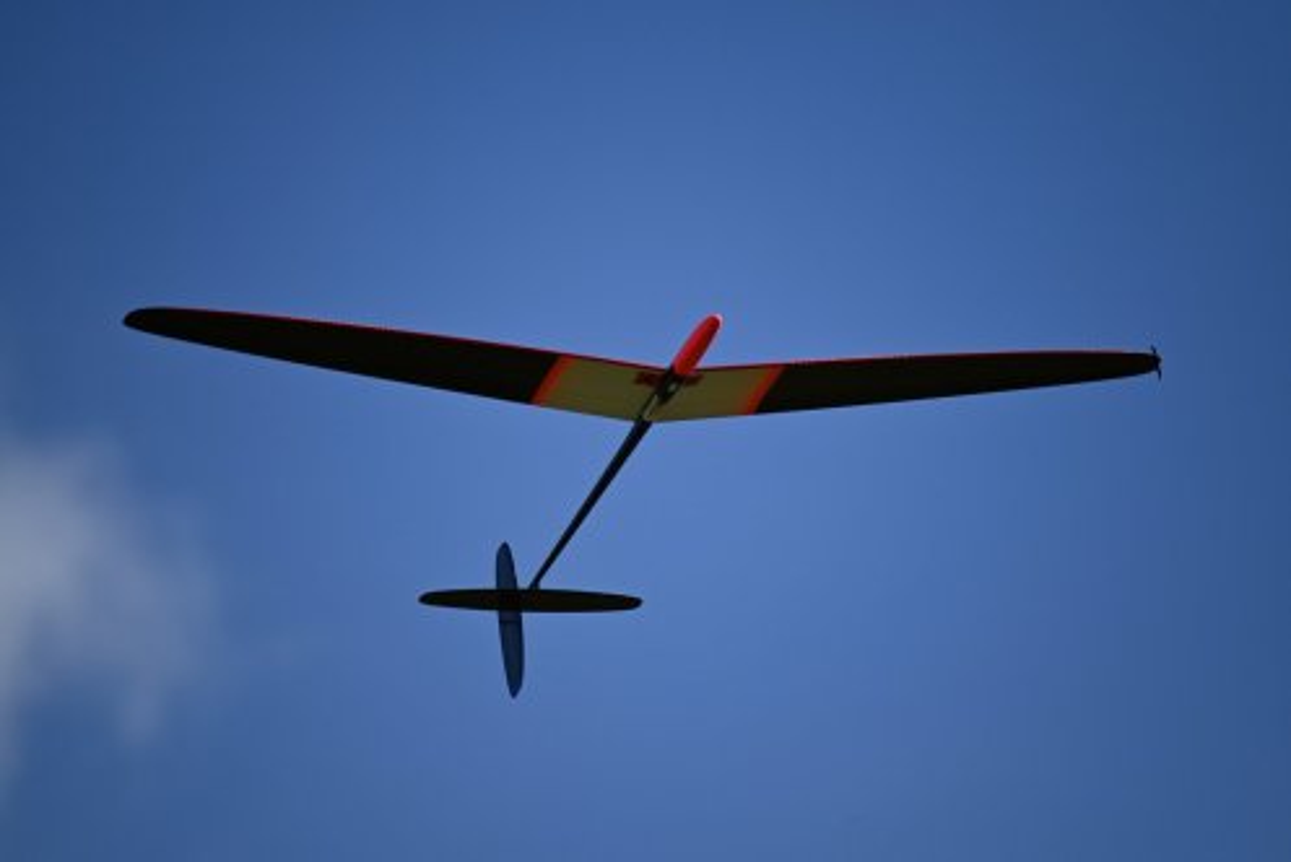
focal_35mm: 400
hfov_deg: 5.2
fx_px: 14352
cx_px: 646
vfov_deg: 3.4
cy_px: 431
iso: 320
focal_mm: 400
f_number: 6.3
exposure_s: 1/2000
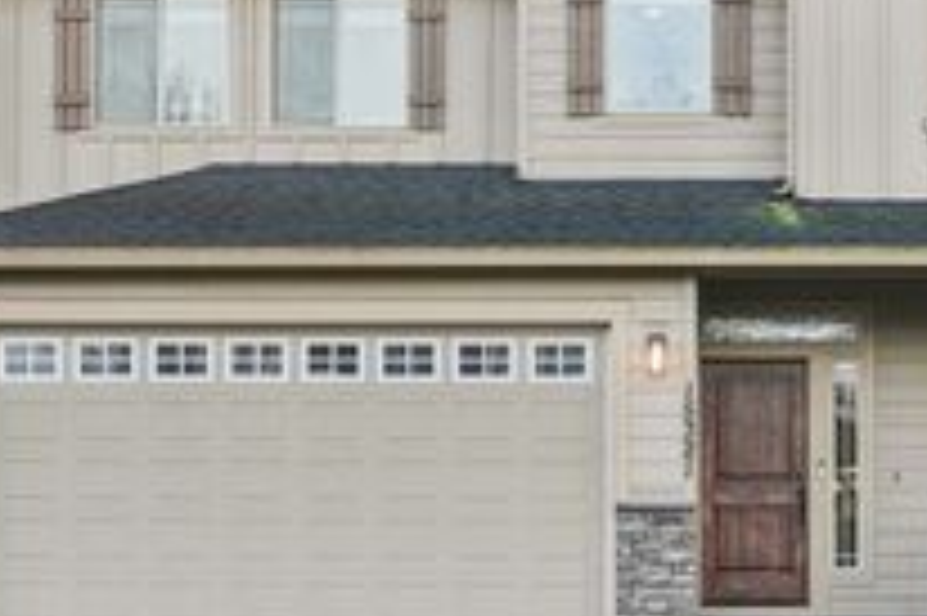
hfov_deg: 23.8
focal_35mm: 85
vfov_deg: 16.0
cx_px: 662
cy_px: 214
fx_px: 2187
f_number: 8
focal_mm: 35
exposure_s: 1/60
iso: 400
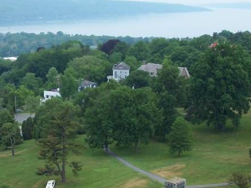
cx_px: 72
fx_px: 580
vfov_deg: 18.4
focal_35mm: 80
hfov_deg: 24.2
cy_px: 85
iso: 80
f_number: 2.8
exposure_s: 1/638
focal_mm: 5.7
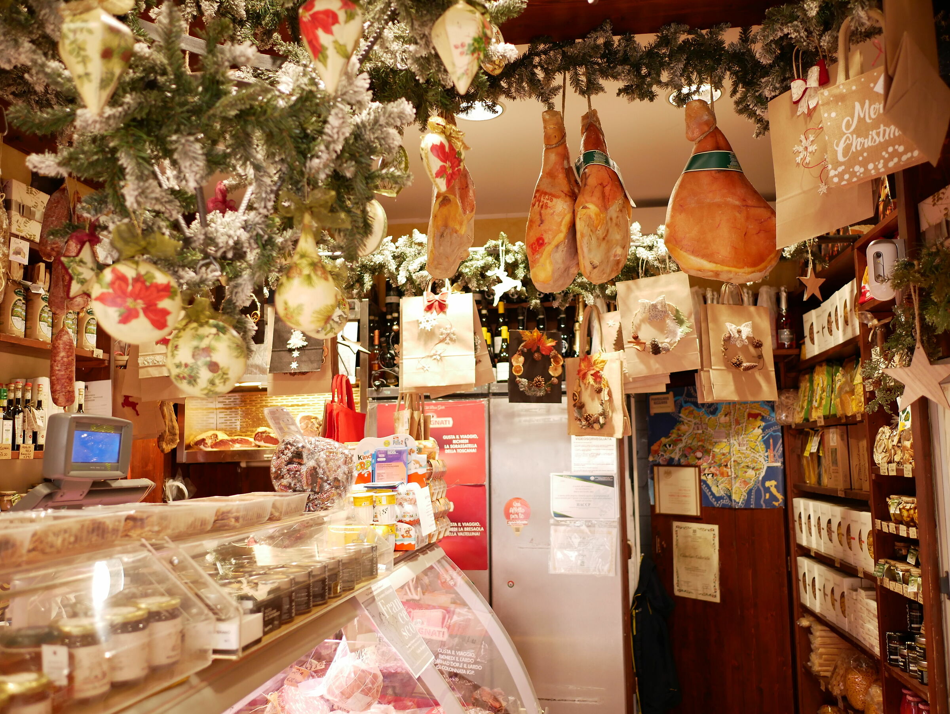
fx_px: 824
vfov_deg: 46.8
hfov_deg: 59.9
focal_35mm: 30
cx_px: 475
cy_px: 357
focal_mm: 15
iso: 400
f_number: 1.7
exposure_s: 1/40
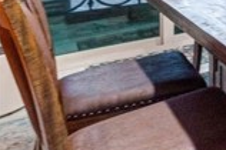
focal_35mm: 65
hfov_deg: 18.8
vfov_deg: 17.9
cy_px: -96
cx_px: 456
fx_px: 408
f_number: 11
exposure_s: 1/30
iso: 800
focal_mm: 16
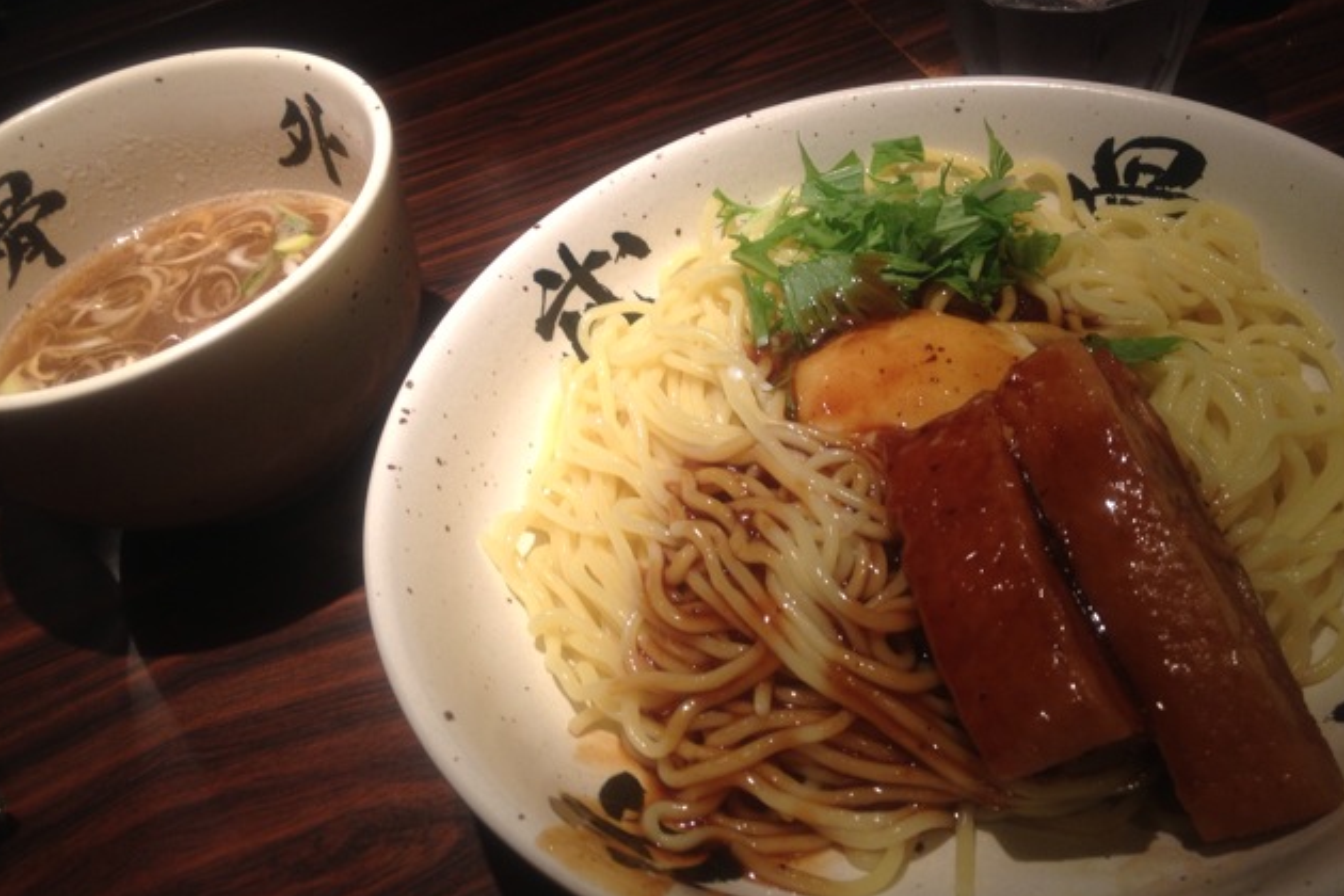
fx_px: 1381
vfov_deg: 35.9
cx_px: 672
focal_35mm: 37
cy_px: 403
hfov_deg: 51.9
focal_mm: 4.28
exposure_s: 1/30
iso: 50
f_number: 2.4
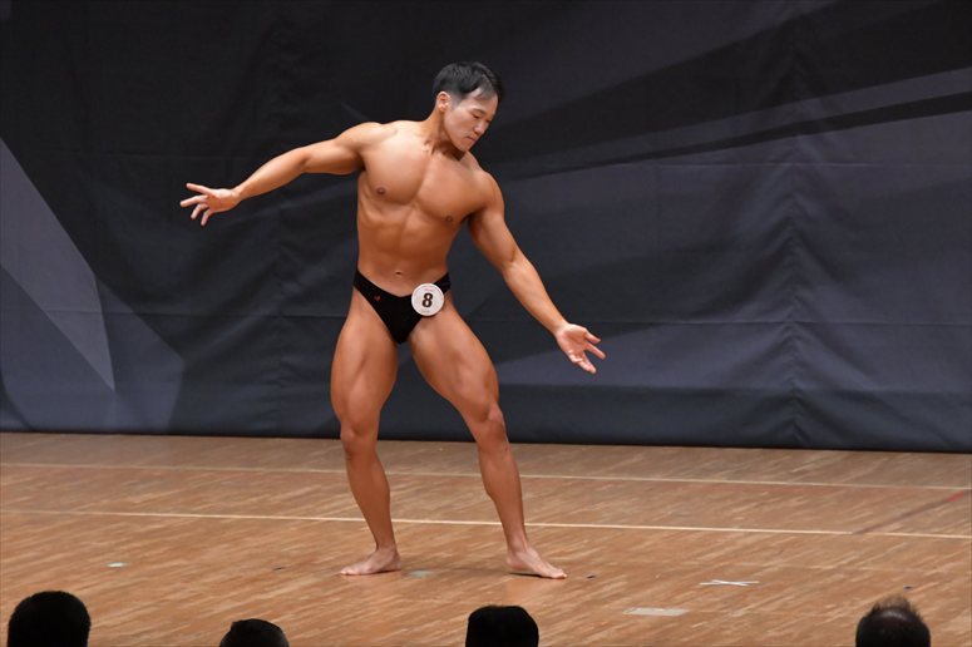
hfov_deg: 7.2
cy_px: 324
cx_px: 486
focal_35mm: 285
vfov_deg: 4.8
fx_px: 7691
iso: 6400
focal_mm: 190
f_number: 5.6
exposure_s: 1/400
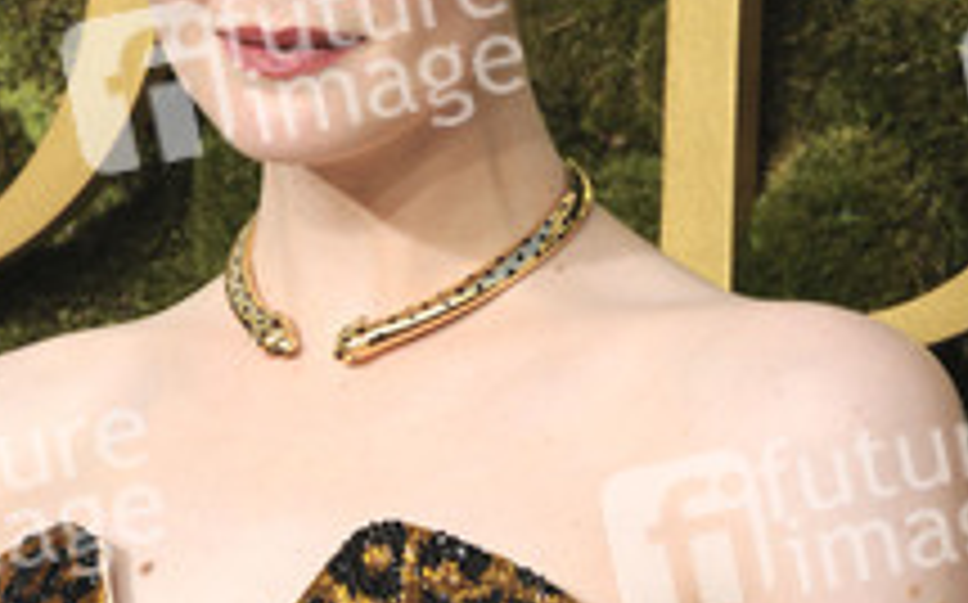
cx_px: 425
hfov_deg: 5.5
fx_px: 10017
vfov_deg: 3.4
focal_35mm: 380
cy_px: 292
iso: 800
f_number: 13
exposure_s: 1/250
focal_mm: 200
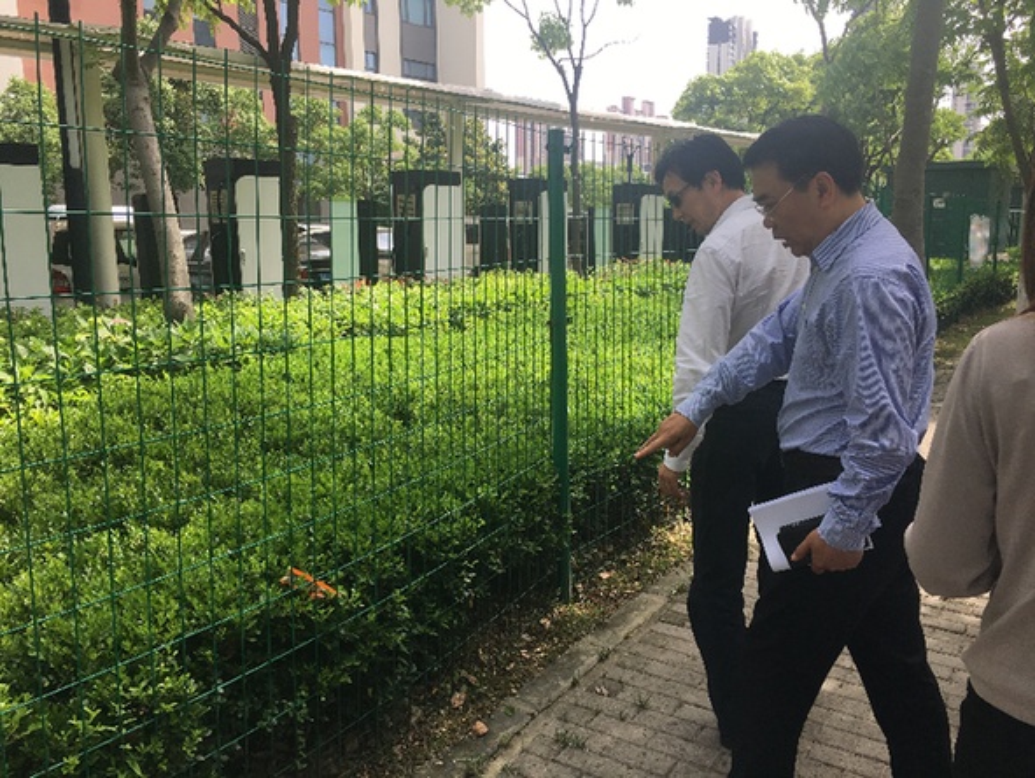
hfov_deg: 61.6
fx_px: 868
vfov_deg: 48.3
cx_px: 518
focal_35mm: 29
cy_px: 389
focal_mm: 4.15
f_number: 2.2
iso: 25
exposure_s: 1/484
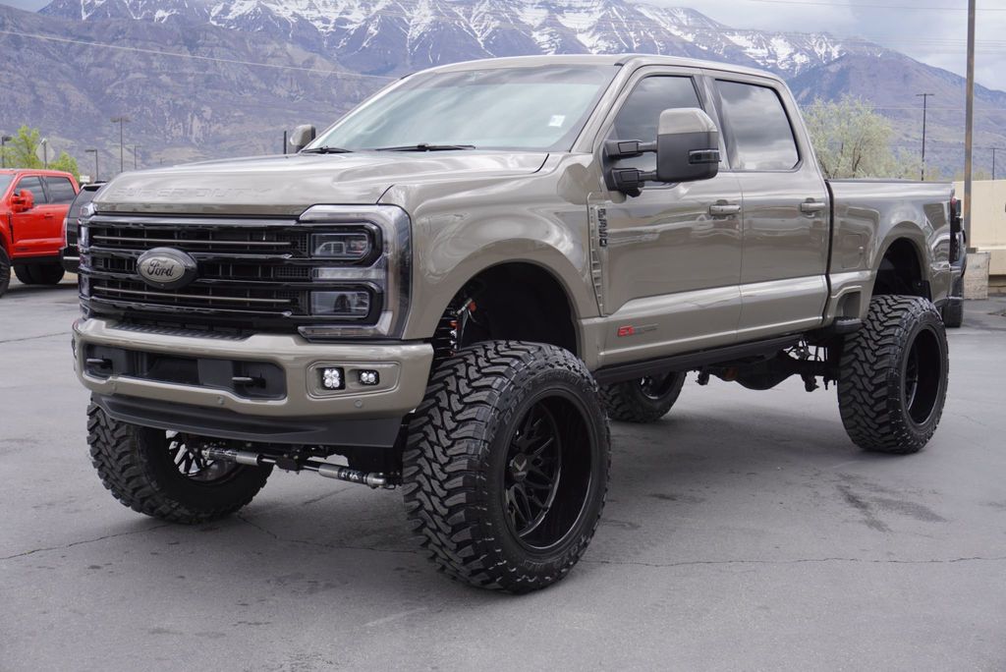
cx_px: 503
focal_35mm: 48
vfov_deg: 28.1
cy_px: 336
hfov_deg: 41.1
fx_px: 1342
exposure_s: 1/125
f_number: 7.1
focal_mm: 32
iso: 100
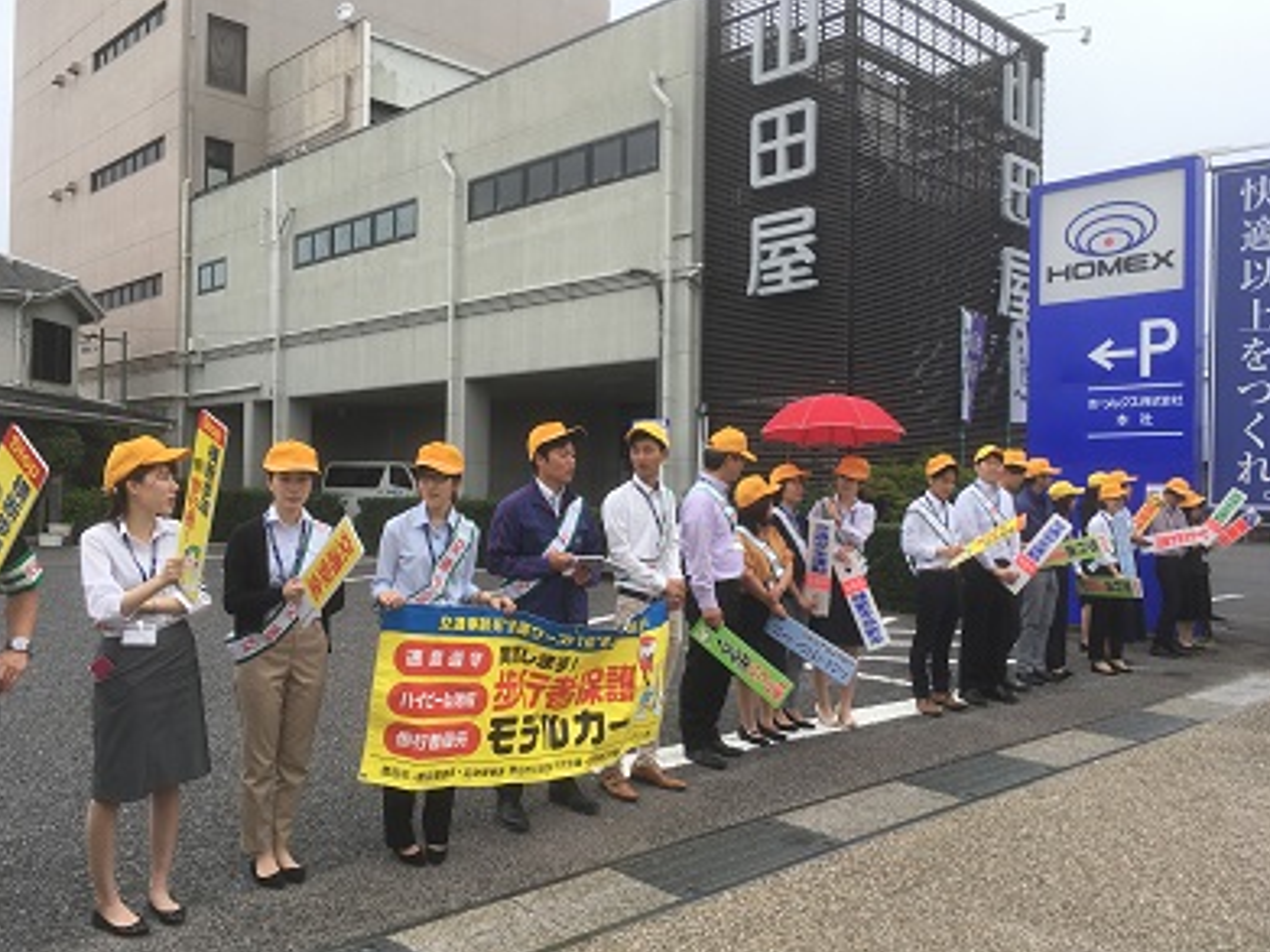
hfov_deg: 60.0
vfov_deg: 46.8
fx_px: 1100
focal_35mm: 30
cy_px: 479
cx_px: 627
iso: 25
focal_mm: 4.15
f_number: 2.2
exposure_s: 1/460
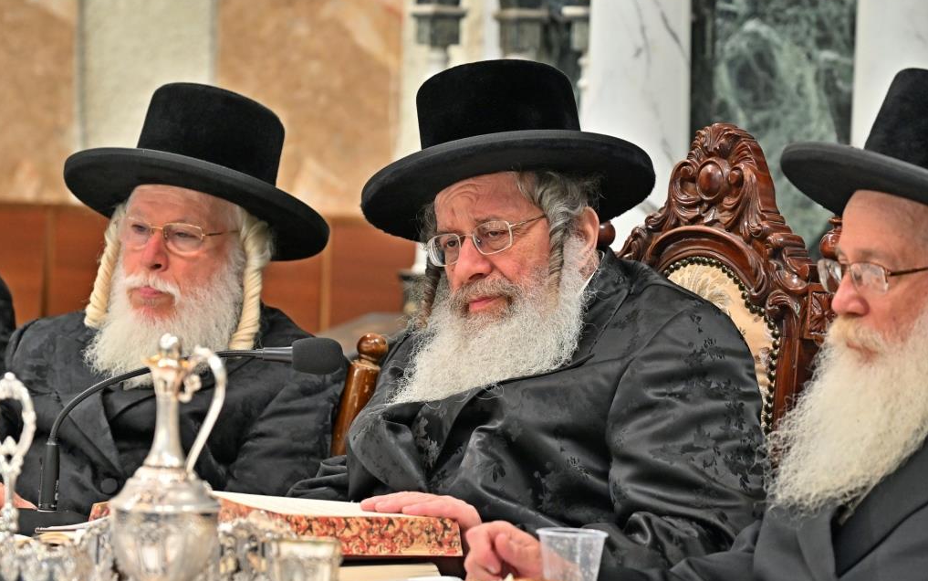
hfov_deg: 13.3
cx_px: 462
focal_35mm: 157
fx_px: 3971
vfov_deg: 8.4
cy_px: 299
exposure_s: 1/250
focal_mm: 102
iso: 800
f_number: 4
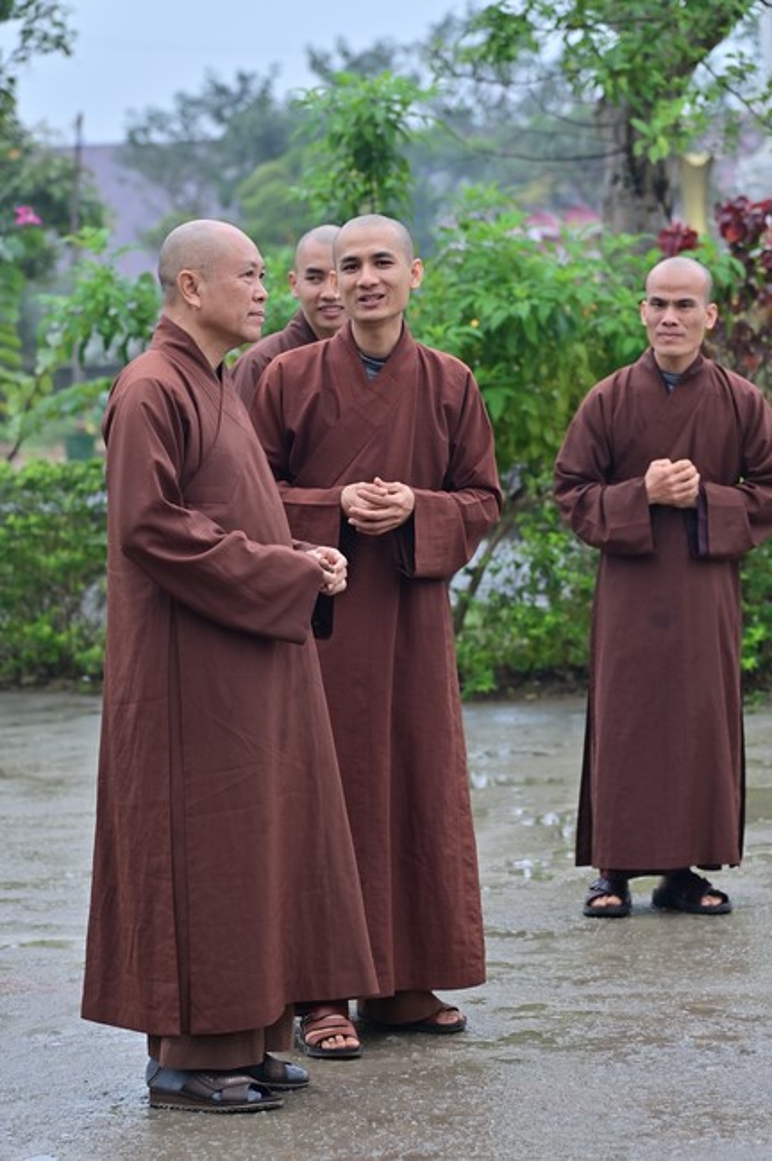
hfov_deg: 11.4
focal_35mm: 120
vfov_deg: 17.1
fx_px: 3868
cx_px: 386
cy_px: 580
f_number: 5.6
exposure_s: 1/200
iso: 320
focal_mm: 120
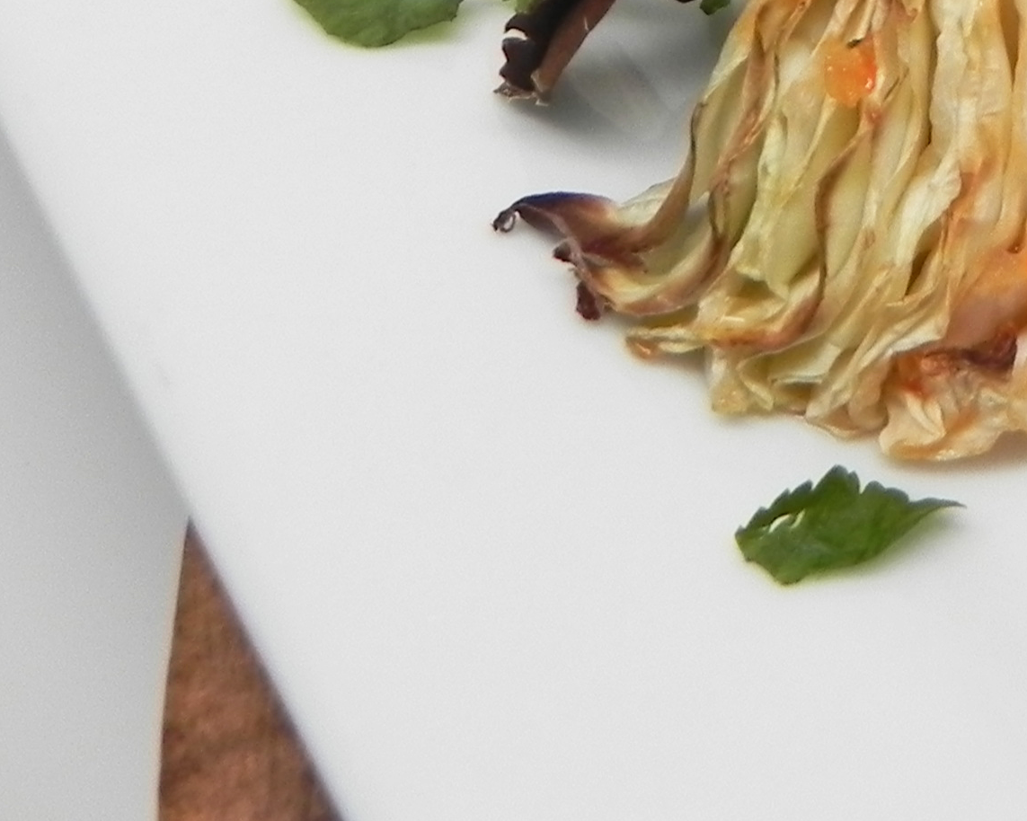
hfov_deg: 20.5
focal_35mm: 81
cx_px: 1500
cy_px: -299
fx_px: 2462
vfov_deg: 17.5
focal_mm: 4.6
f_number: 2.8
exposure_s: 1/70
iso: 160
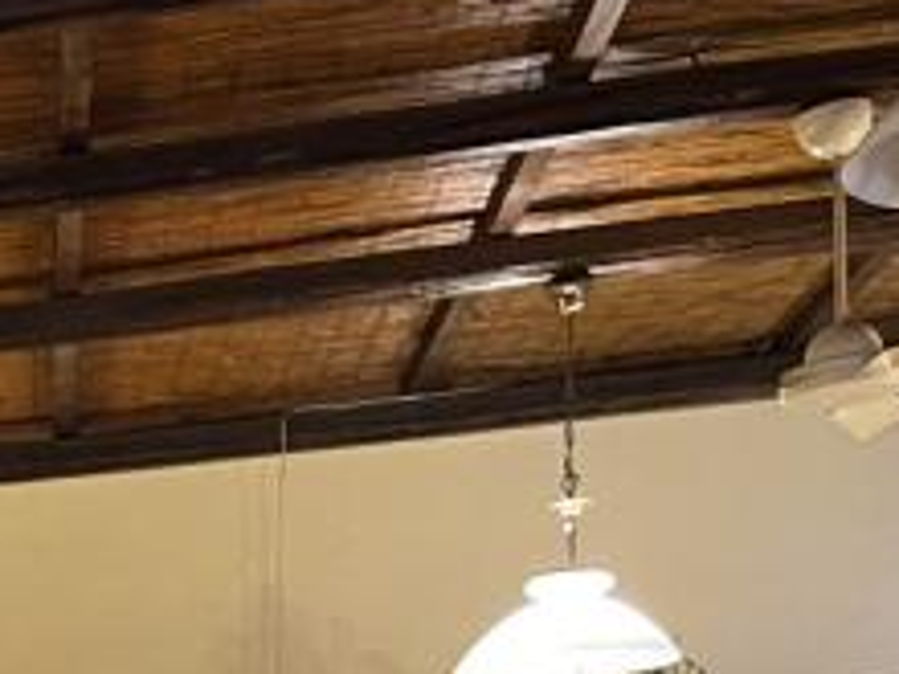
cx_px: -850
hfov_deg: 15.0
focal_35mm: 109
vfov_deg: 11.8
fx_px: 2831
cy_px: 1434
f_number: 1.6
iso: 500
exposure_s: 1/33
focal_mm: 5.1
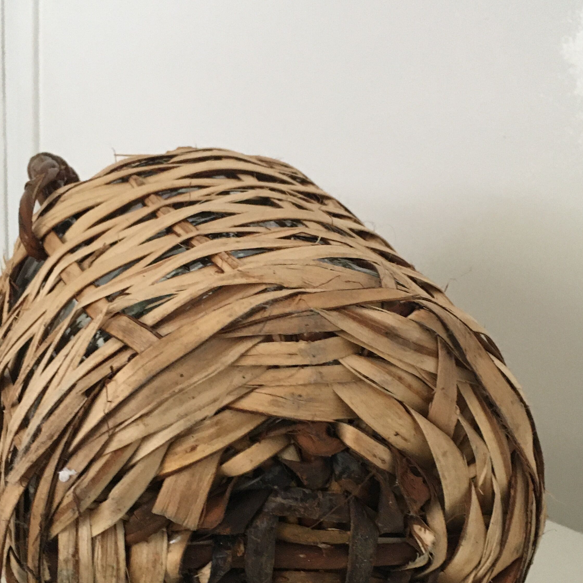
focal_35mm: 46
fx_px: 877
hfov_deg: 36.8
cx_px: 293
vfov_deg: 36.3
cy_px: 398
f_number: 2.2
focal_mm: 4.15
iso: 200
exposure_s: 1/20
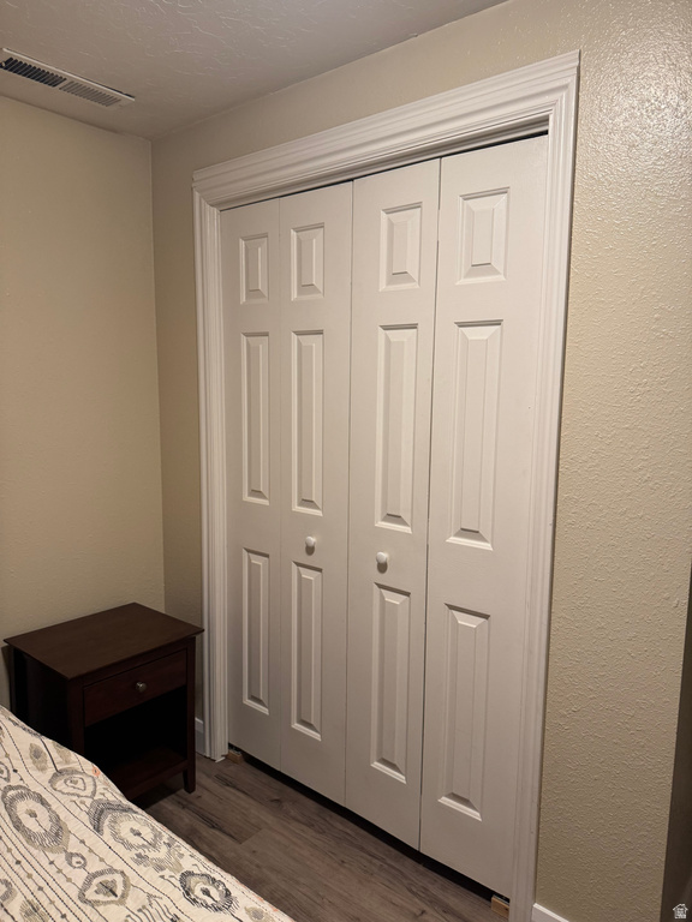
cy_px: 461
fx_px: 640
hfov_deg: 56.8
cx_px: 346
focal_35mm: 24
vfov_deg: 71.6
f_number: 1.78
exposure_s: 1/60
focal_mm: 6.76
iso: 200
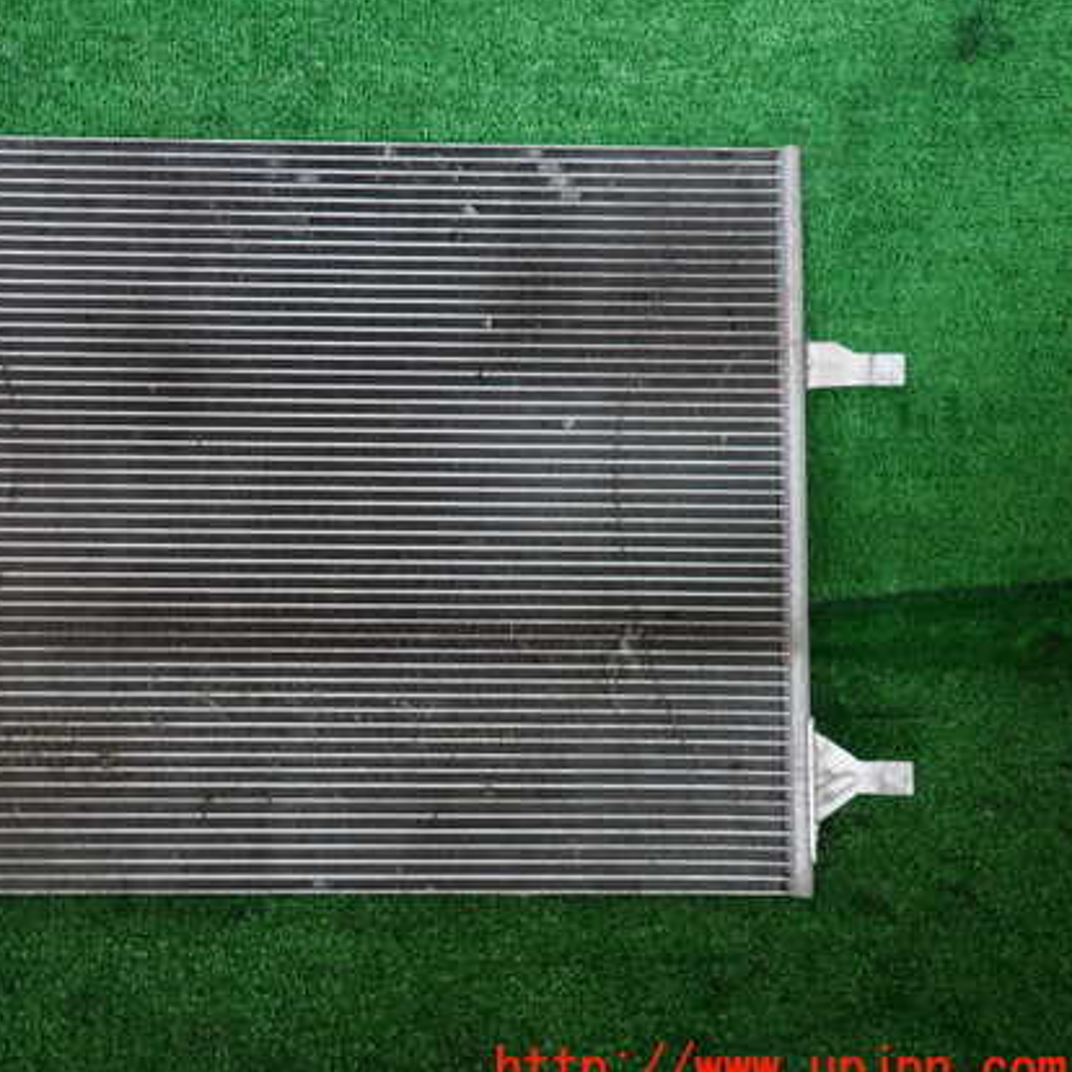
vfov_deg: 51.1
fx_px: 1121
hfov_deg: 49.6
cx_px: 303
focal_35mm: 32
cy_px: 520
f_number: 2
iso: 200
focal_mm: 4.5
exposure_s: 1/50
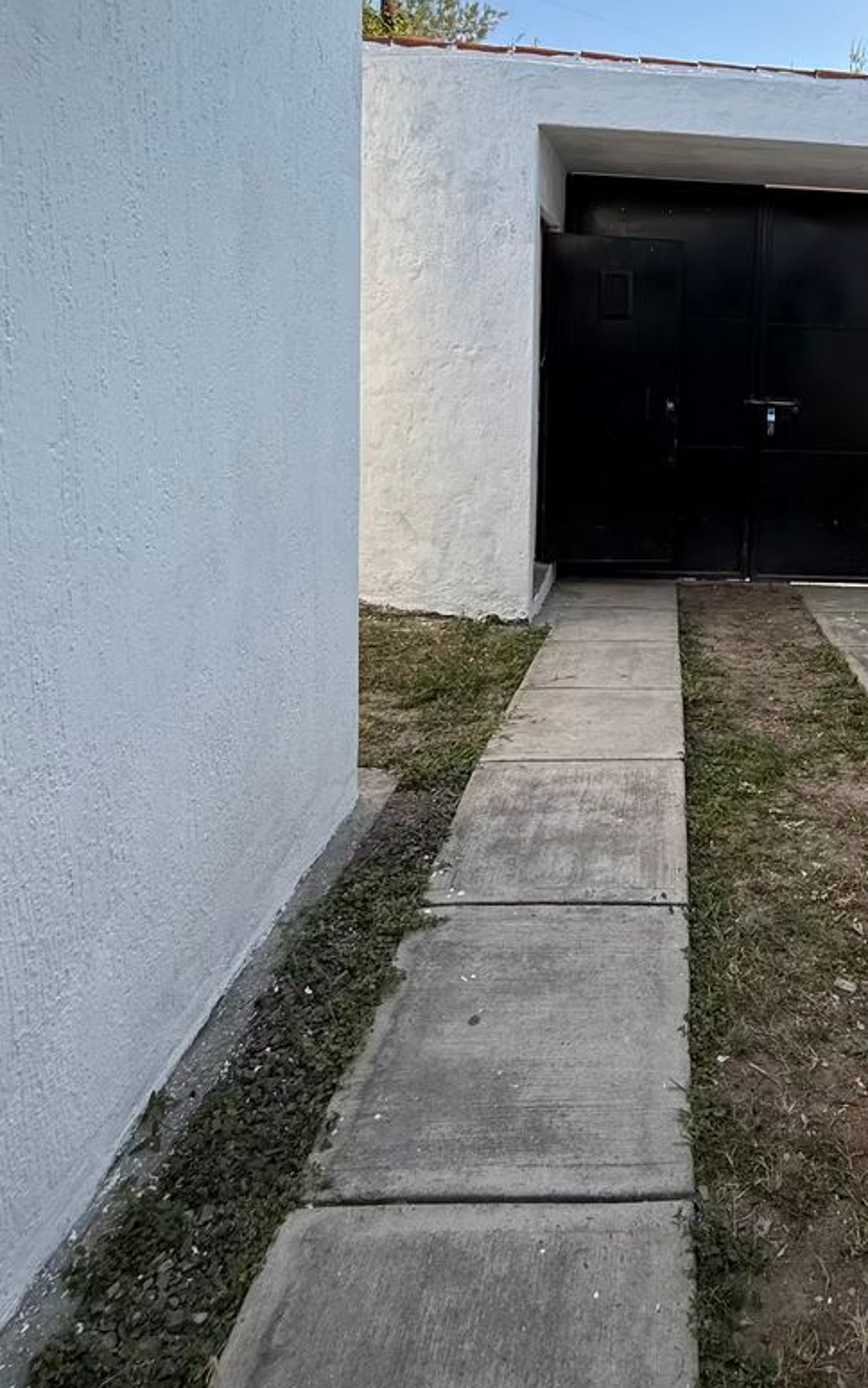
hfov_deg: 48.5
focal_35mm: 23
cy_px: 438
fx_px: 870
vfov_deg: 74.2
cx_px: 750
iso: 50
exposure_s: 1/479
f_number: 2.2
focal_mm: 2.22
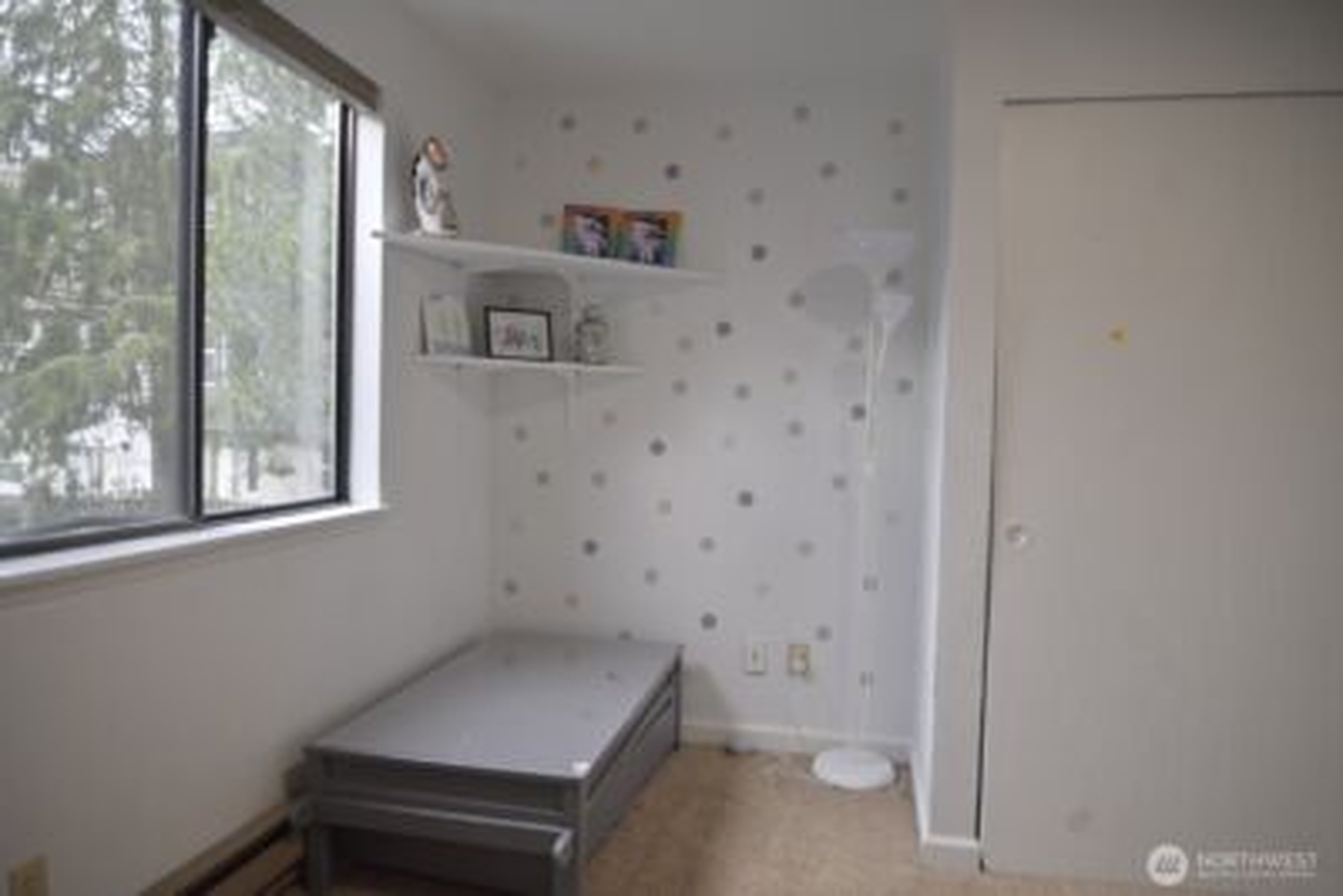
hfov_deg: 73.7
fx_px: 896
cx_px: 672
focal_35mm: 24
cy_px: 448
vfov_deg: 53.2
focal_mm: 24
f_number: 3.5
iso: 400
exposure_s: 1/320
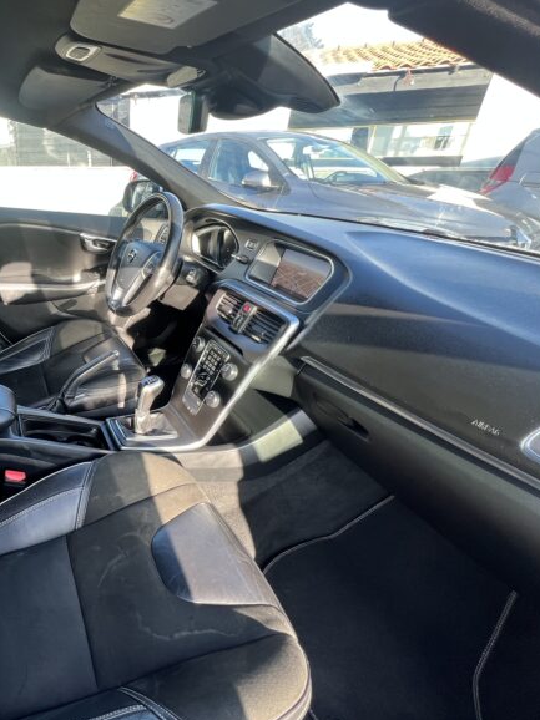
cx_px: 77
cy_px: 351
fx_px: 375
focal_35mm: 18
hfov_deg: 62.7
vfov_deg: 87.8
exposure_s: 1/99
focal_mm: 1.57
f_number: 1.8
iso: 64
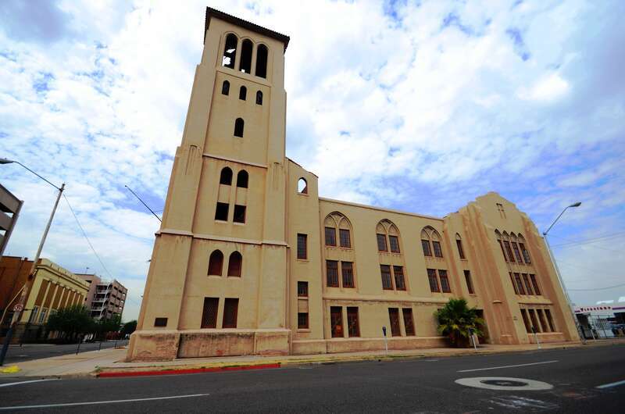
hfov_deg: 100.5
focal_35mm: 15
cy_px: 207
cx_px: 312
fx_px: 260
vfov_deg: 77.1
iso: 100
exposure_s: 1/640
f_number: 5.6
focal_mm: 10
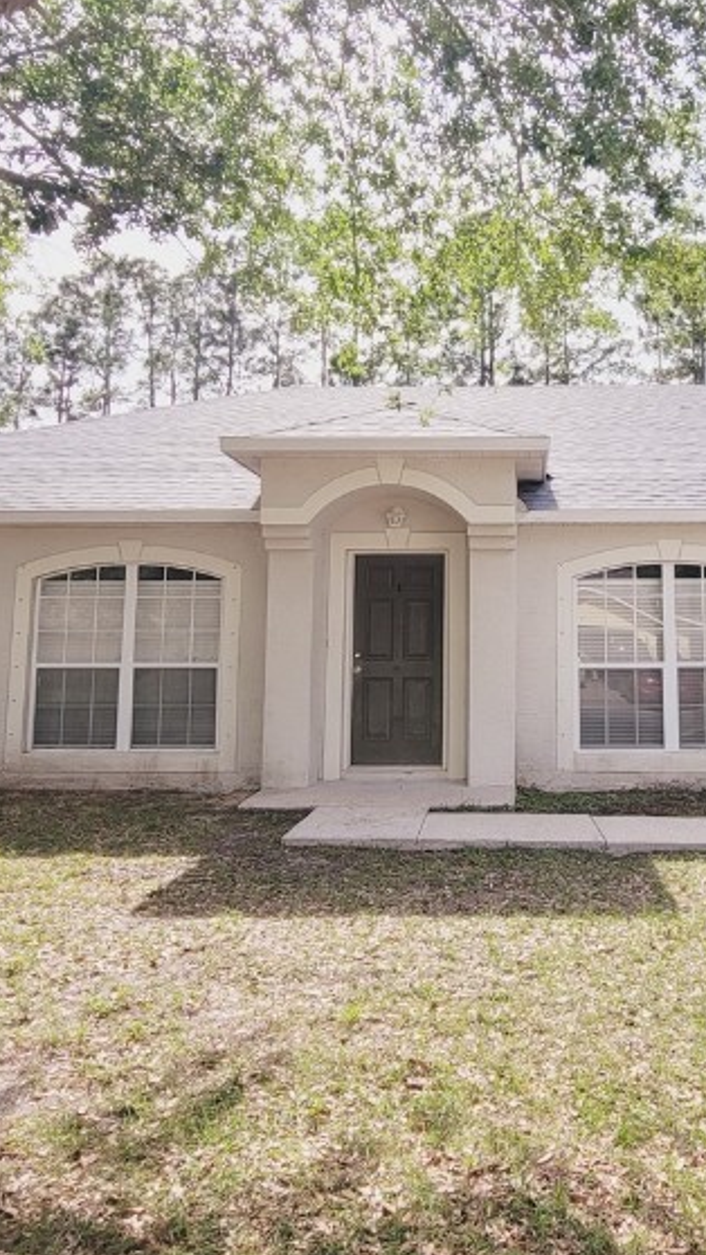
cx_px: 519
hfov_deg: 43.2
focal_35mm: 26
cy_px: 524
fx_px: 865
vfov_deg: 71.4
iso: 64
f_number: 2.2
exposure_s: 1/1055
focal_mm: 2.2
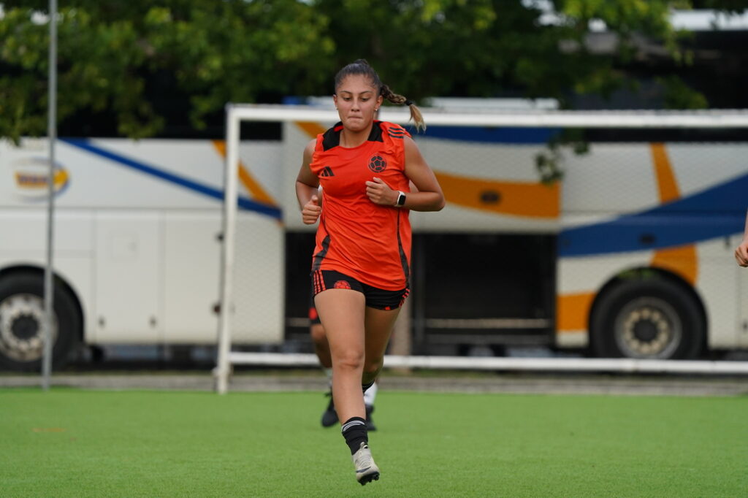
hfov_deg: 5.5
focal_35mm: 374
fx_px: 7768
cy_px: 249
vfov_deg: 3.7
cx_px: 374
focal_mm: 374
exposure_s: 1/800
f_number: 6.3
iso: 2000
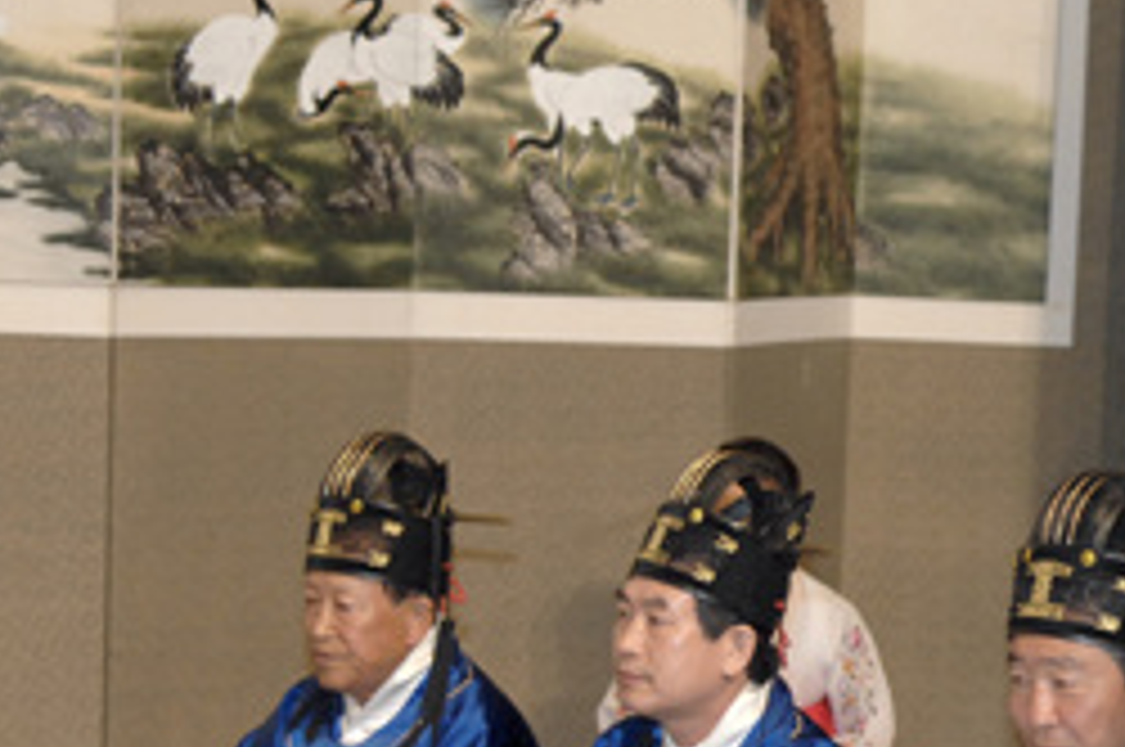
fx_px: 4070
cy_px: 515
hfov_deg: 15.2
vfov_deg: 10.5
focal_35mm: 130
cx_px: 1318
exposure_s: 1/250
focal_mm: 31
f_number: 2.8
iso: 400
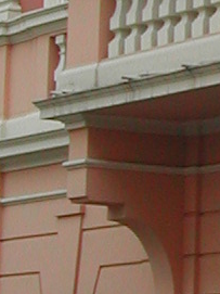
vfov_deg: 6.9
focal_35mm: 287
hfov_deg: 5.0
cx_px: 500
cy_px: 17
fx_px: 2434
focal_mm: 8
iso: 100
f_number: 2.8
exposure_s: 1/415
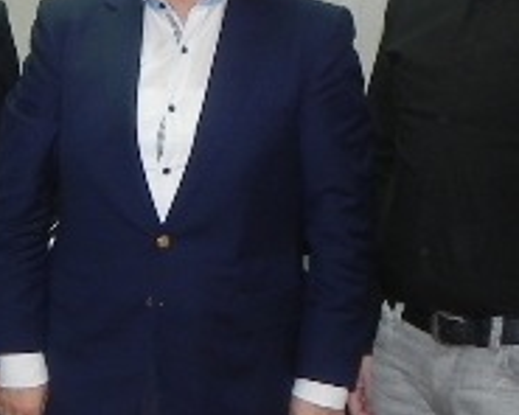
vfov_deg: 14.0
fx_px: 1690
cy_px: 230
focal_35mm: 110
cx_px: -171
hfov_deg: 16.4
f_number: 4.5
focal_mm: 4.6
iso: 160
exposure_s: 1/13
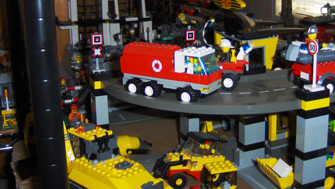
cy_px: 55
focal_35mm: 50
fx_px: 444
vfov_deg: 23.8
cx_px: 173
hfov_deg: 41.3
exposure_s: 1/60
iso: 100
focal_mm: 7.5
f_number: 2.8
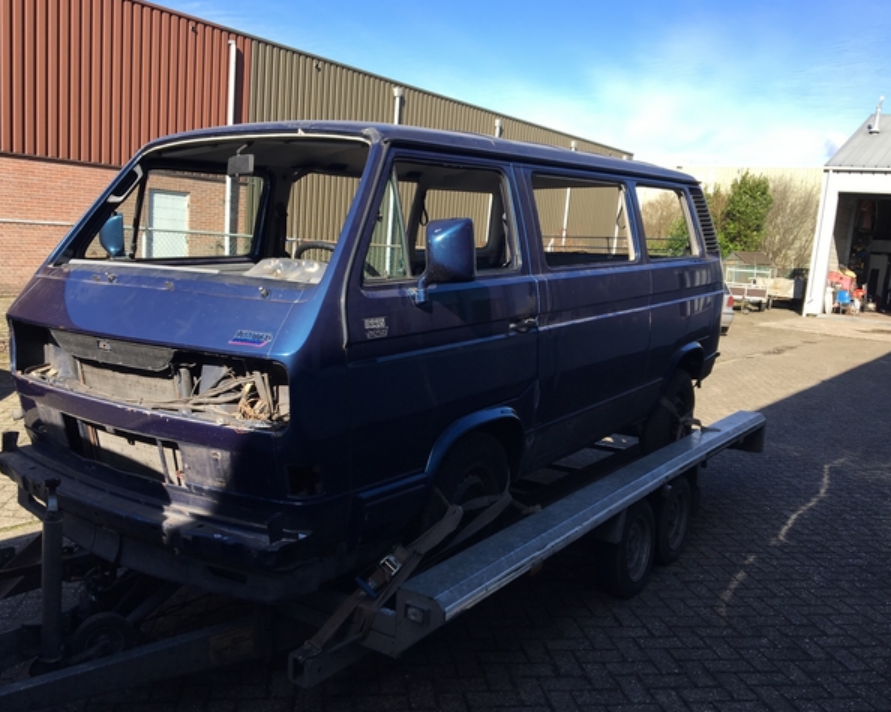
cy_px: 360
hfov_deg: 57.2
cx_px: 426
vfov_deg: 47.1
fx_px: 817
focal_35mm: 31
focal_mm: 4.15
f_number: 2.2
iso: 25
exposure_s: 1/680
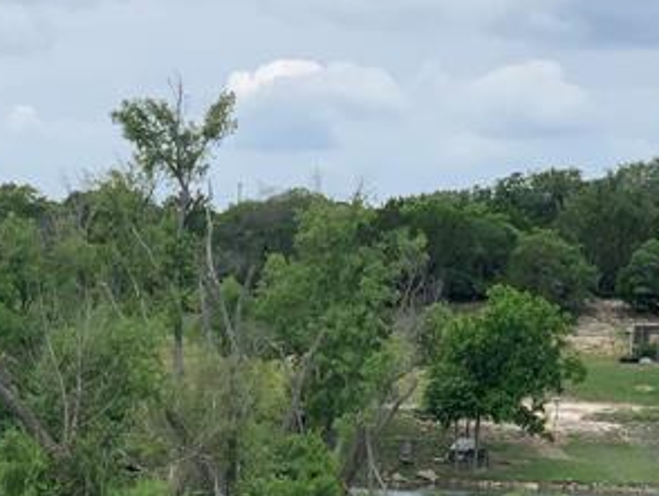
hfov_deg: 10.9
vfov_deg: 8.2
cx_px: 184
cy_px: 444
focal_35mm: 181
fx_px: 3449
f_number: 2.4
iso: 16
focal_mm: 6
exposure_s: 1/1497
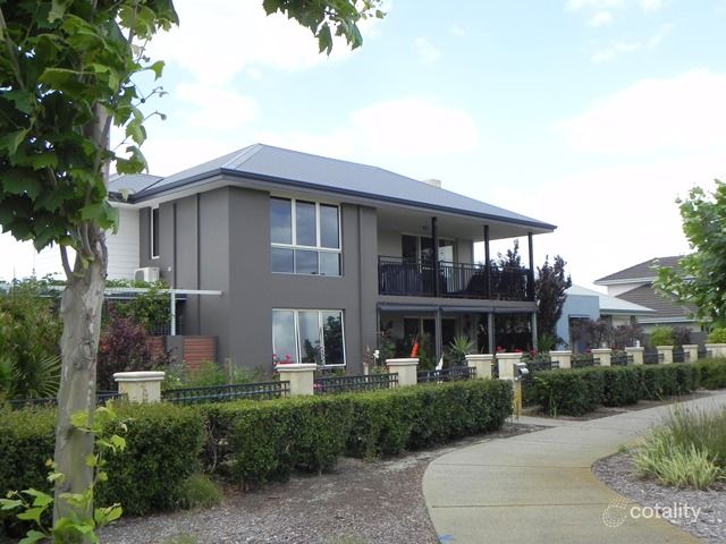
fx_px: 776
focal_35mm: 37
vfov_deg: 38.7
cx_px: 363
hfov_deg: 50.1
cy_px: 272
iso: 160
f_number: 6.3
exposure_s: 1/263
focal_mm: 6.6
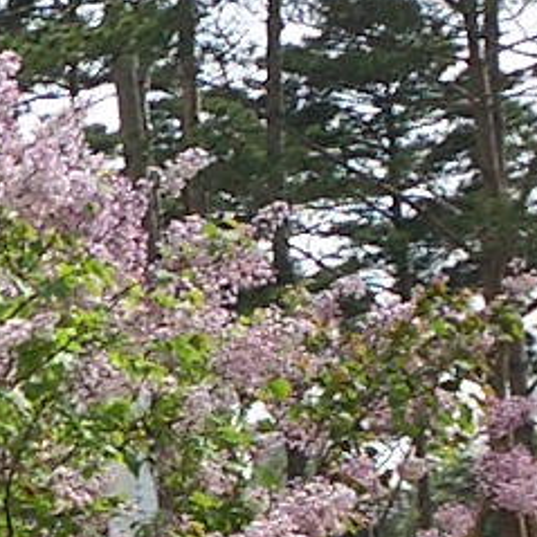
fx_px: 3071
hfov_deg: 9.6
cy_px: 638
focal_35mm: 175
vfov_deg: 9.9
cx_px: -344
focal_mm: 5.6
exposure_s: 1/800
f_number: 3.5
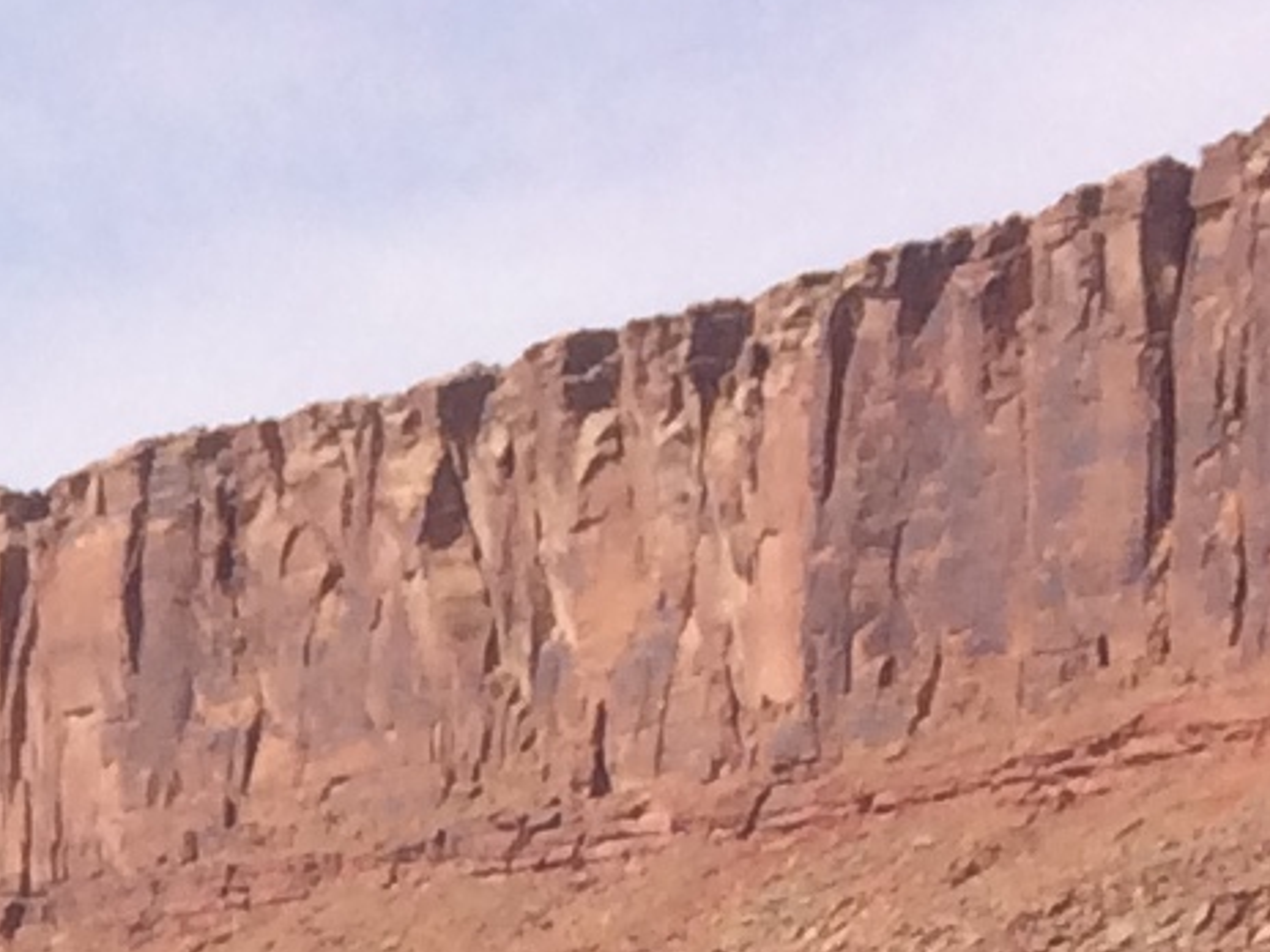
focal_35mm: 204
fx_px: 7484
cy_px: 1871
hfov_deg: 8.6
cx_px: -2069
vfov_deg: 7.0
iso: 32
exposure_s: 1/2564
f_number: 2.2
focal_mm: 4.15
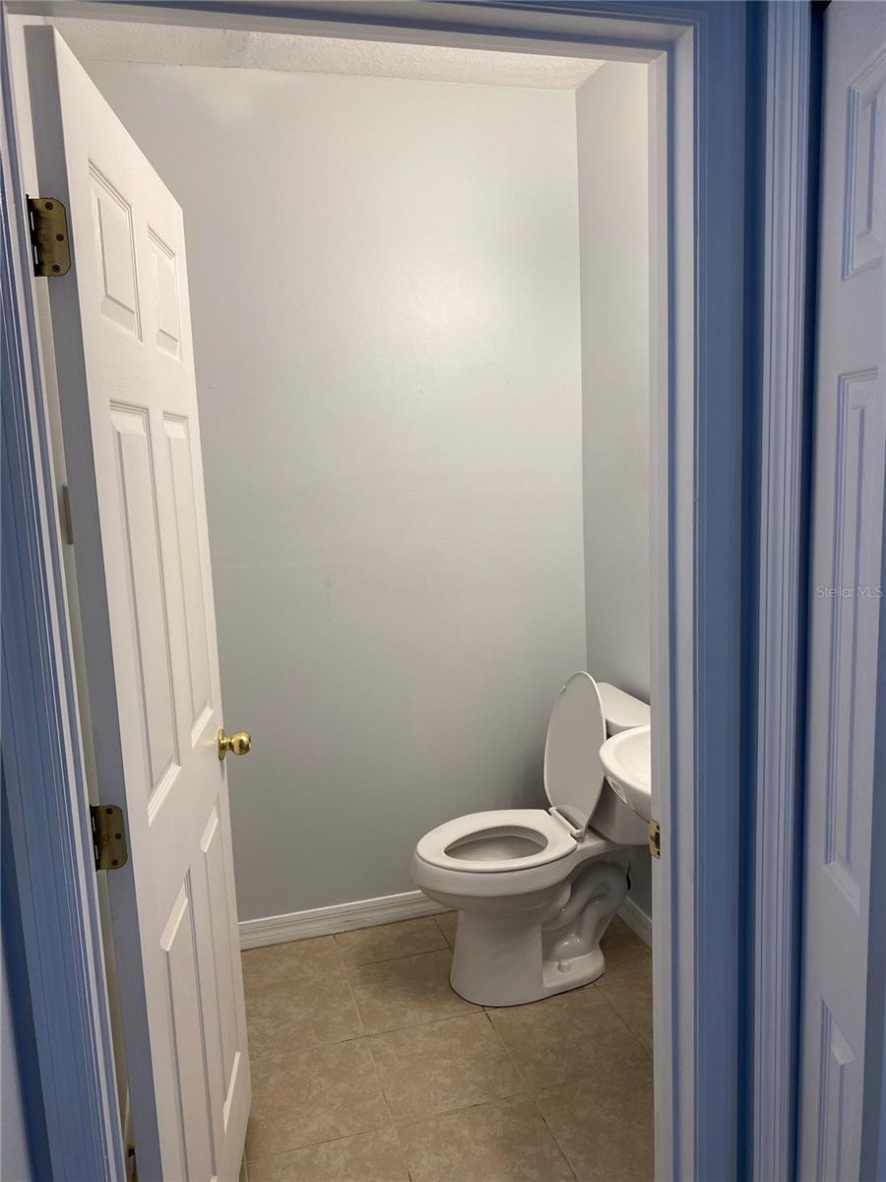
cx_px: 443
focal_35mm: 26
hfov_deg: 53.1
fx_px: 887
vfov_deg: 67.3
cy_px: 591
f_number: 1.8
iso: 80
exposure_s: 1/120
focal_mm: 4.25
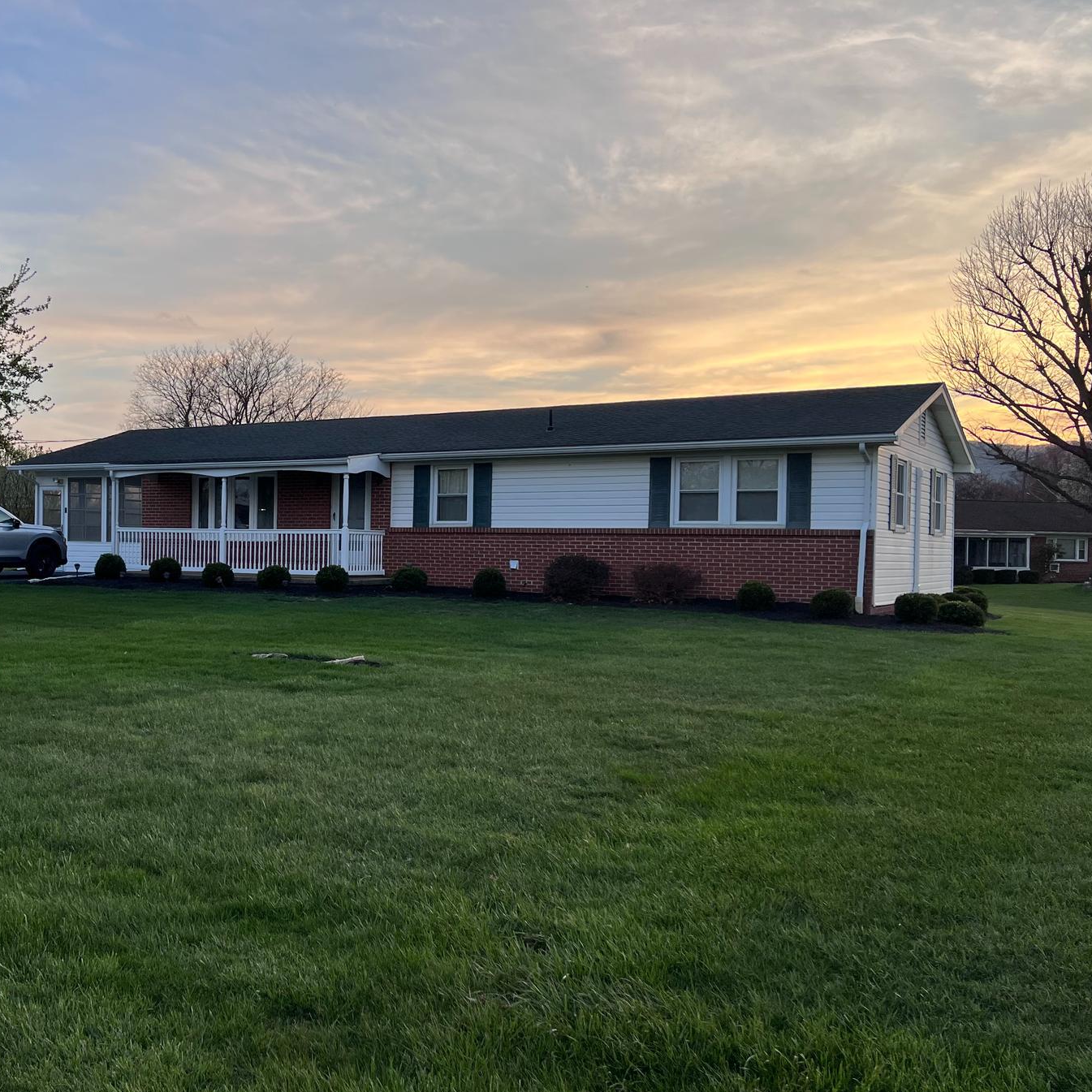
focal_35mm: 35
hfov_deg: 46.2
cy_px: 558
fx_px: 1249
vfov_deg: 47.2
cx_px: 330
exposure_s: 1/621
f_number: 1.5
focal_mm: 5.7
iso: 50
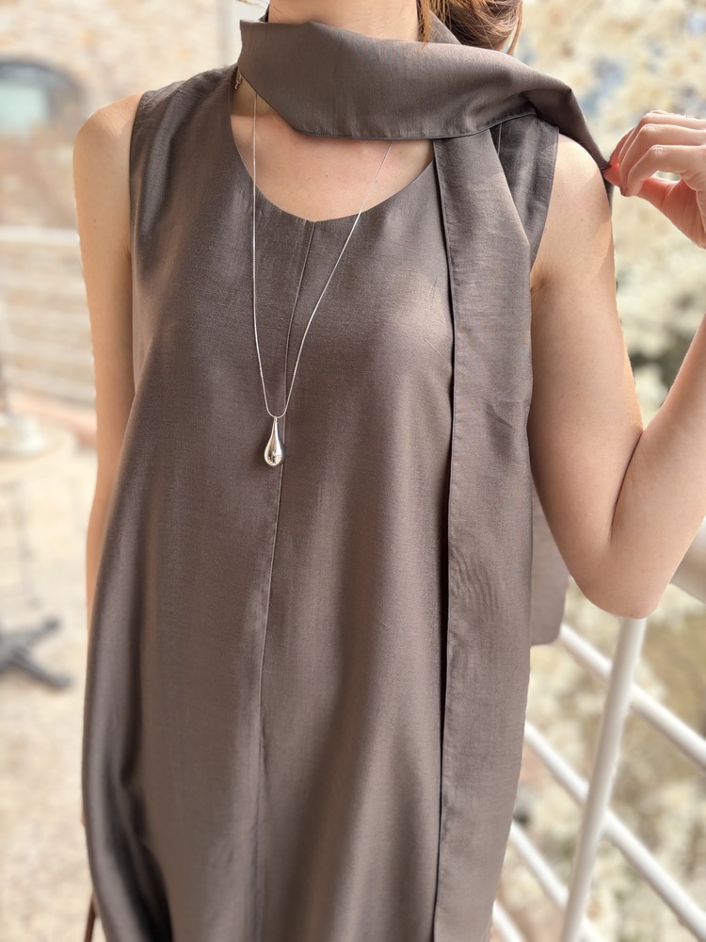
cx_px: 353
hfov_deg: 53.1
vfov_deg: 67.3
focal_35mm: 26
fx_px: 707
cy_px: 471
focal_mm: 5.96
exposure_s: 1/395
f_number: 1.6
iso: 64
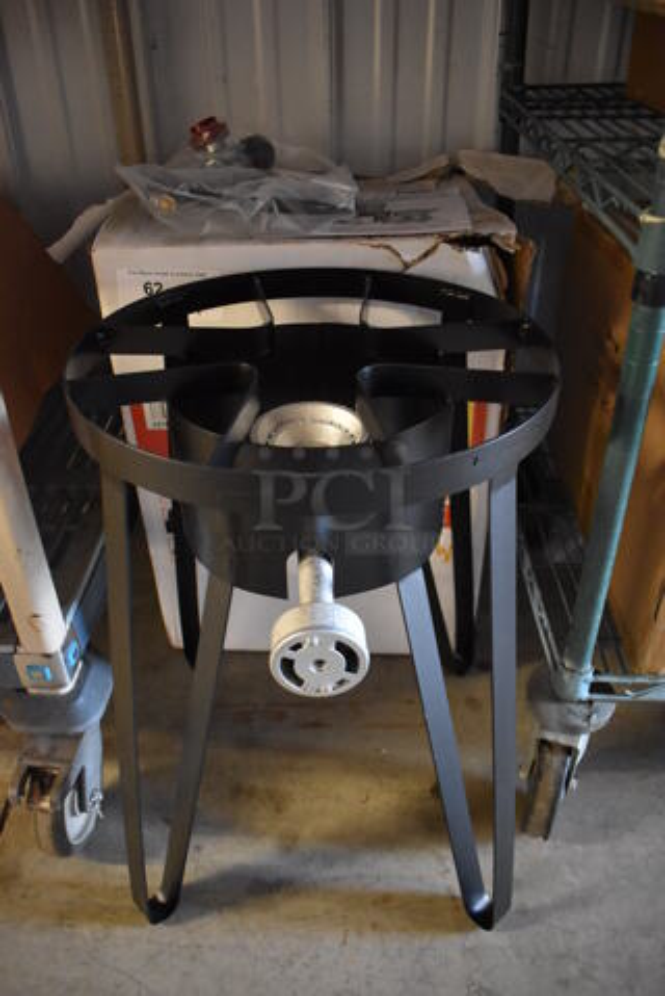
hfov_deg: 48.0
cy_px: 498
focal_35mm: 27
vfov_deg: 67.4
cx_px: 332
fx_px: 747
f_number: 3.5
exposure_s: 1/125
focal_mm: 18
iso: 6400
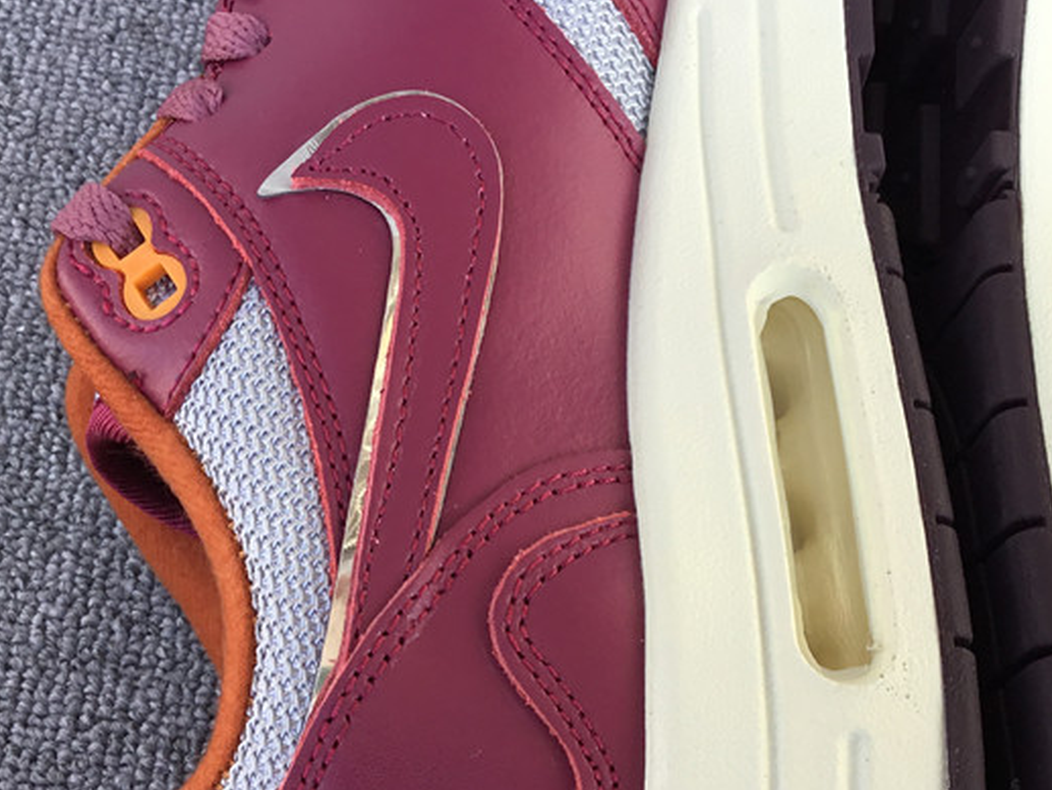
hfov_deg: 35.5
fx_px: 1641
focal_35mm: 54
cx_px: 521
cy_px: 553
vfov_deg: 26.8
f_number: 2.4
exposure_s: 1/278
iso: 25
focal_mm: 3.3
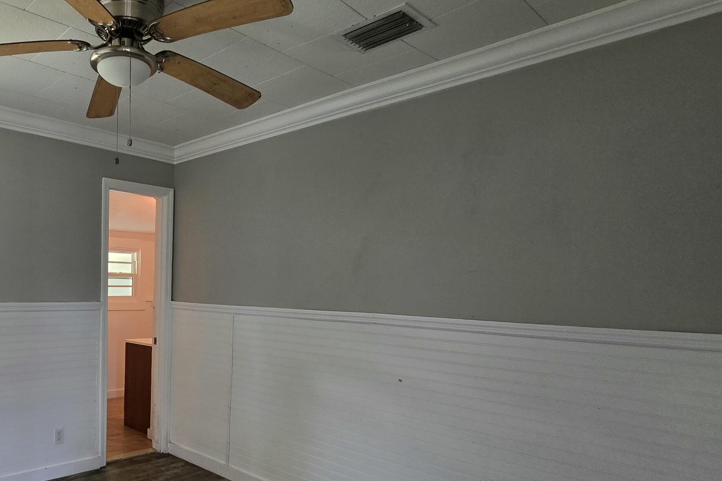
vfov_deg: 53.8
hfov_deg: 68.6
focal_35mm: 23
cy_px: 327
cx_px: 142
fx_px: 461
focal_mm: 2.2
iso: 80
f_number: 2.2
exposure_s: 1/60
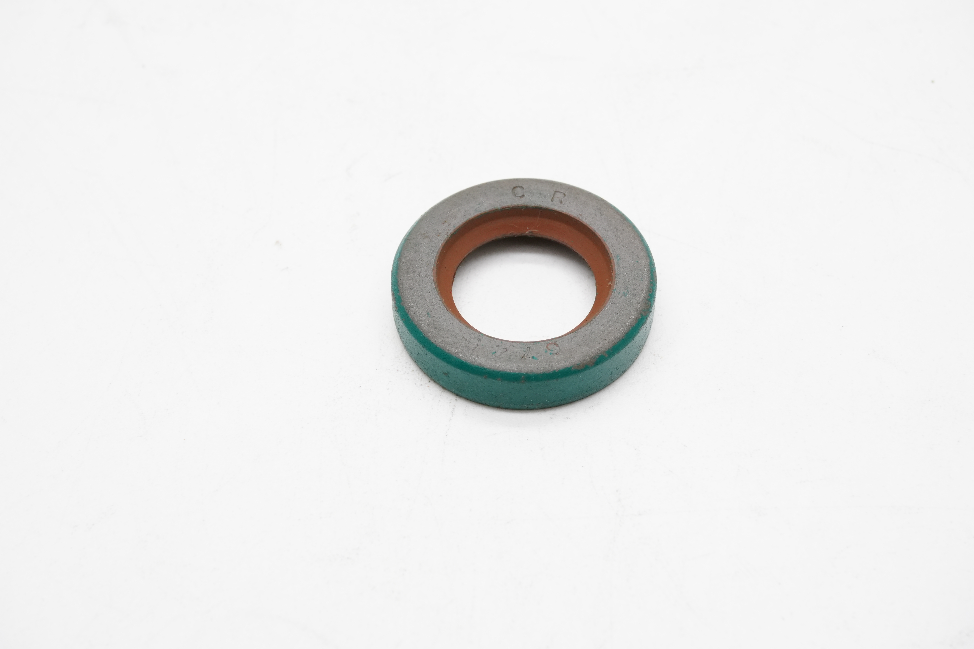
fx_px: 1907
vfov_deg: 19.3
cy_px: 324
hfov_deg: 28.6
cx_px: 487
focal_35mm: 70
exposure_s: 1/80
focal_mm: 47
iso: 800
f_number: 11
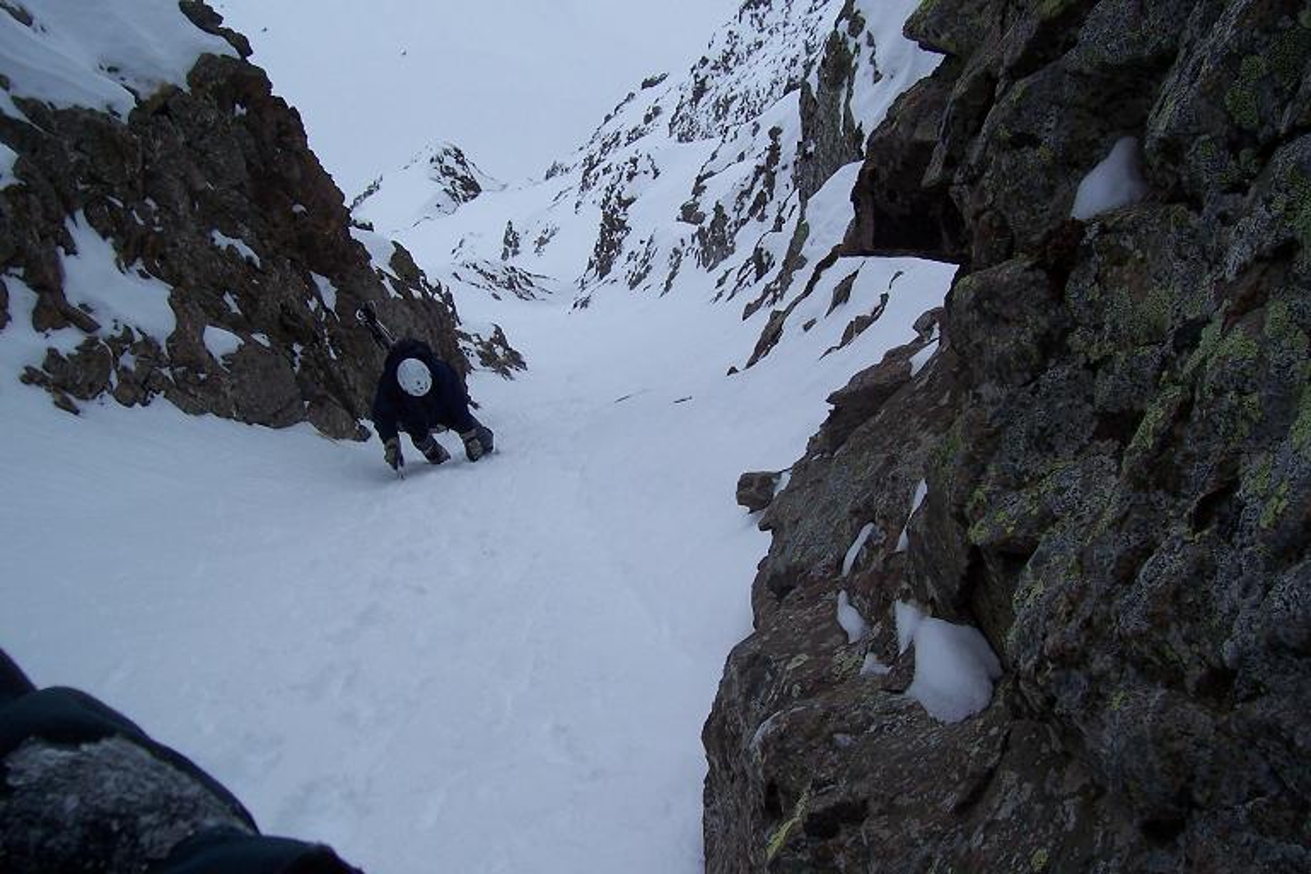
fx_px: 1238
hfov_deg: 55.8
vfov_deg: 38.9
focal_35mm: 34
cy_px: 437
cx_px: 656
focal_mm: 5.6
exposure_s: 1/350
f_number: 5.6
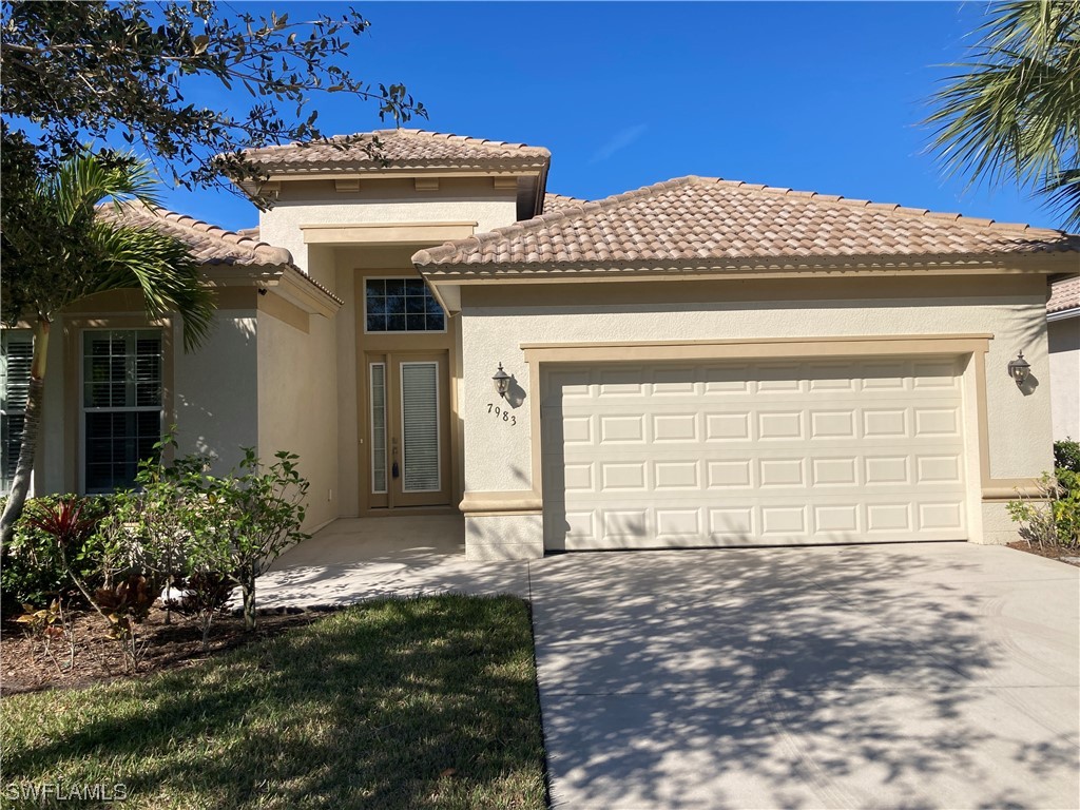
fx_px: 874
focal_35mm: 28
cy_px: 405
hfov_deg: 63.4
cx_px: 540
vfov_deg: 49.7
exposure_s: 1/3040
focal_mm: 3.99
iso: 20
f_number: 1.8
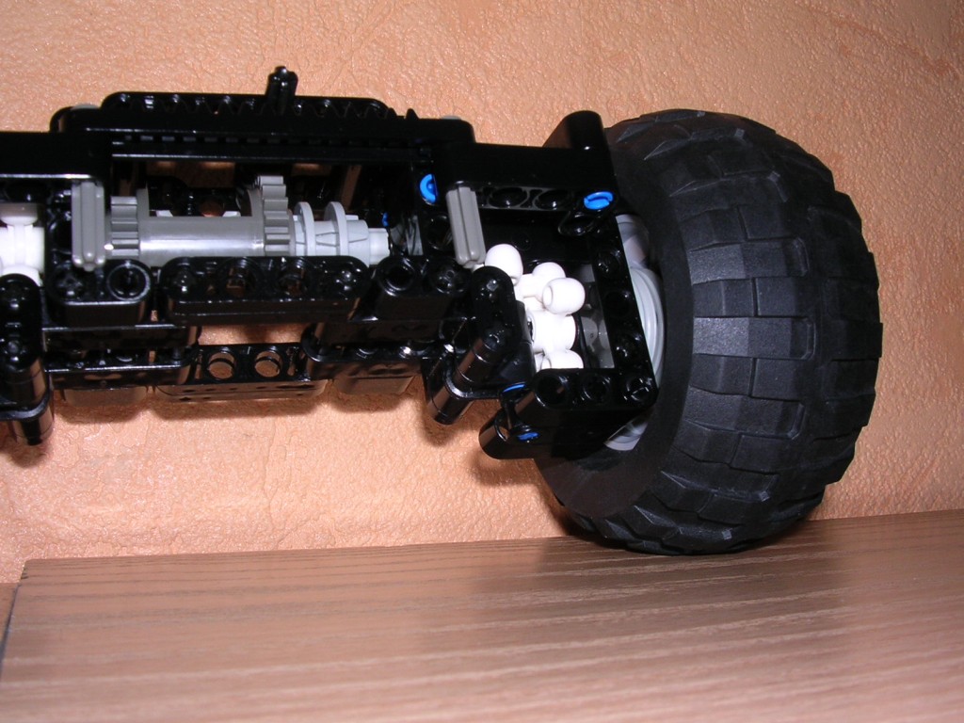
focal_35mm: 38
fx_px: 1058
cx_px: 482
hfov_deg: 49.0
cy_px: 362
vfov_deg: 37.7
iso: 100
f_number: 5.6
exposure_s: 1/60.1
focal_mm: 5.8
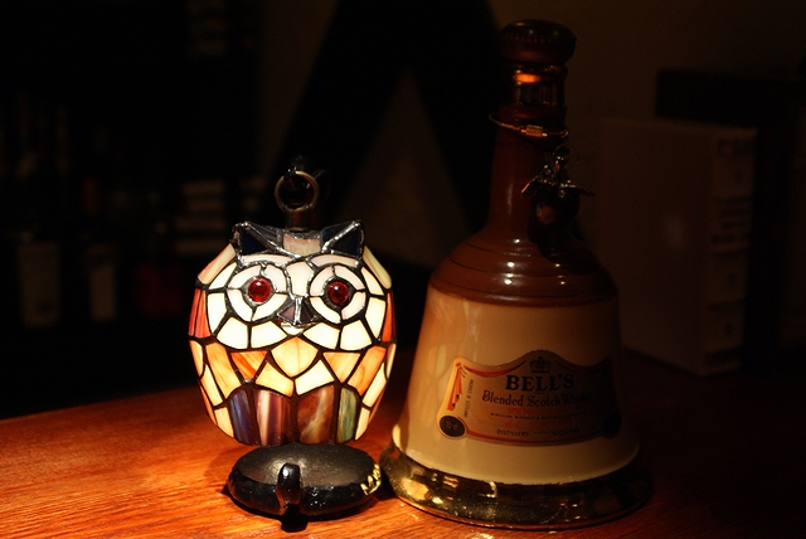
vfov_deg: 25.8
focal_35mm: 52
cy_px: 270
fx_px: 1176
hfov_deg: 37.8
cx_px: 403
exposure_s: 1/25
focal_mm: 35
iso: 400
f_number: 3.5
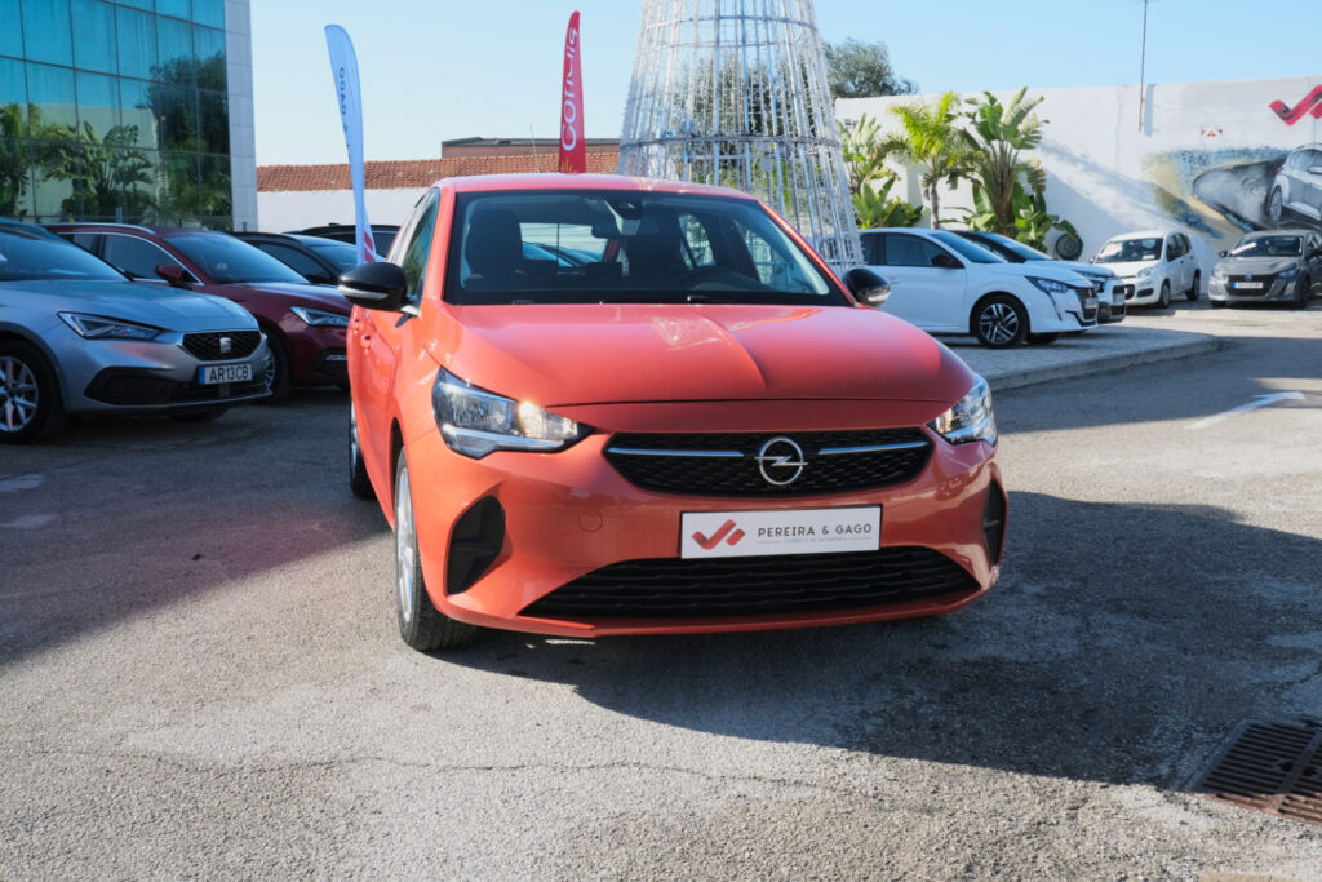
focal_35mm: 37
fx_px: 1359
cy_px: 441
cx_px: 661
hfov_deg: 51.9
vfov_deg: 36.0
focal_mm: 24.9
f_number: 9
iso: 160
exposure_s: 1/125
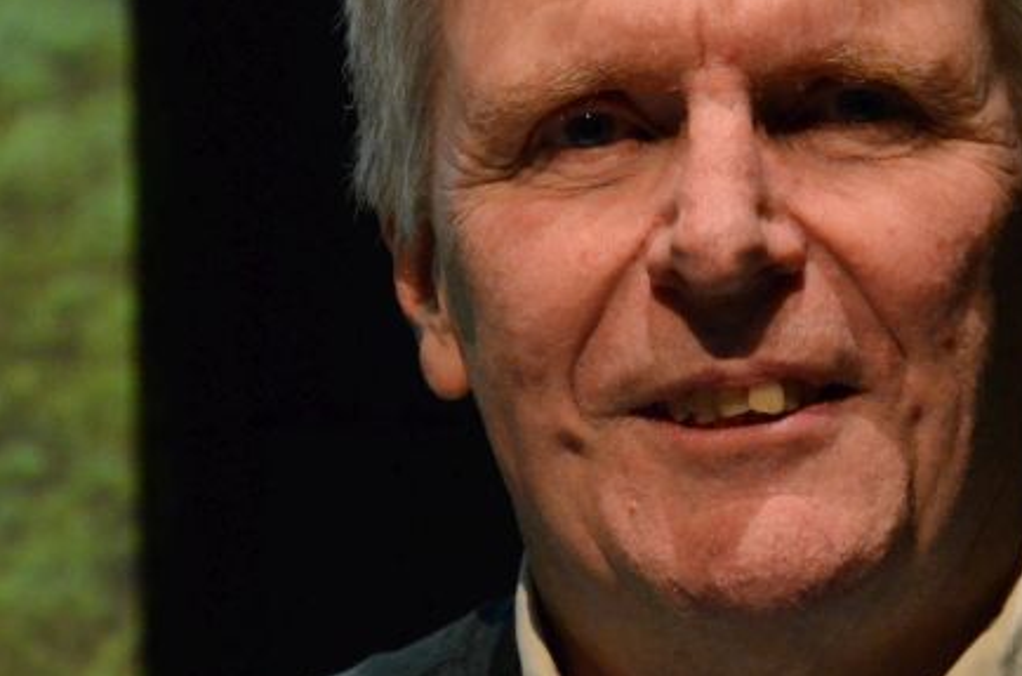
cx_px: 608
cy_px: 203
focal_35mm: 363
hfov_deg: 5.7
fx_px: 10283
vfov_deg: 3.8
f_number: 5.6
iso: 4000
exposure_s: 1/50
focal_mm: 105
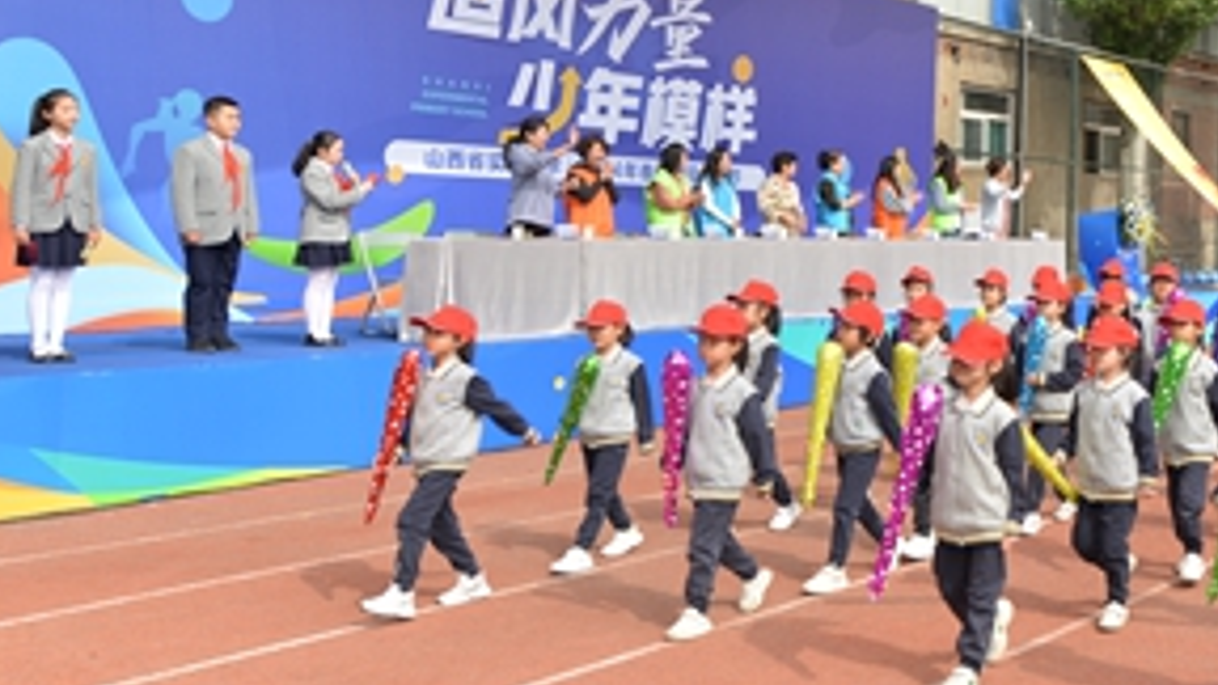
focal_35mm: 48
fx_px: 1550
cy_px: 156
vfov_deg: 24.6
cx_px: 1256
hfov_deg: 37.6
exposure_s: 1/200
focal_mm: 22
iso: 100
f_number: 7.1
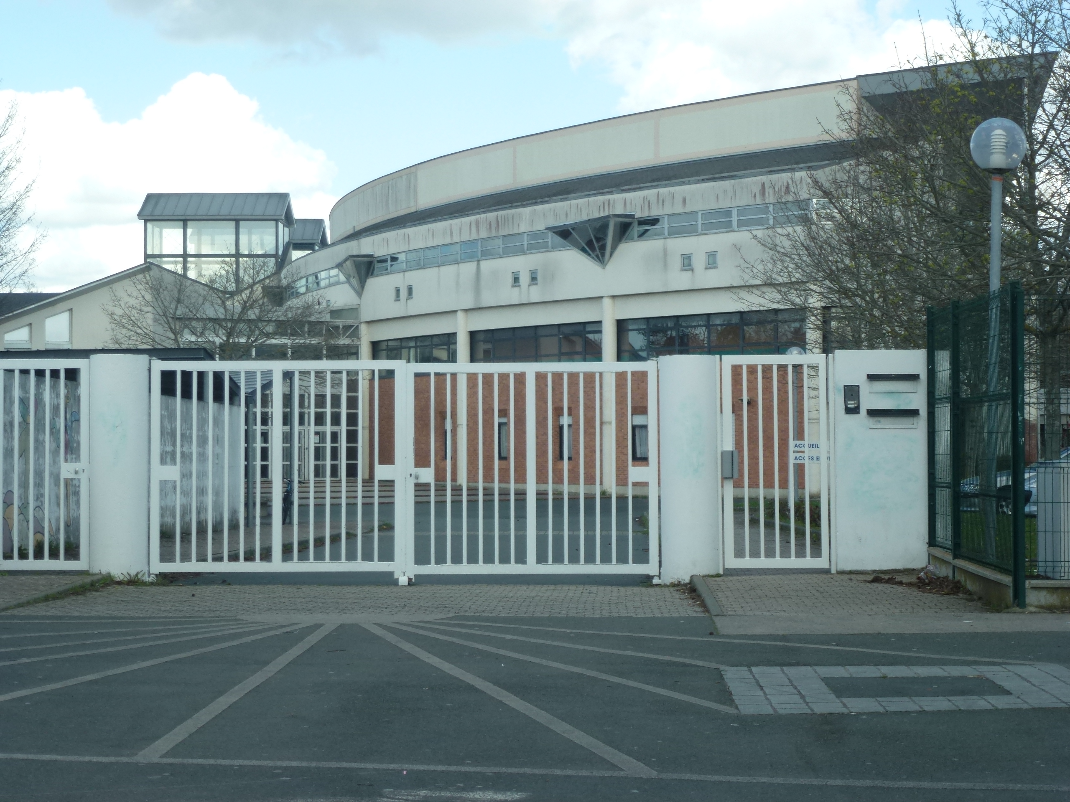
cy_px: 401
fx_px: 2195
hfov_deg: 27.4
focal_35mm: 71
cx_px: 535
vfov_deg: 20.7
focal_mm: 12.7
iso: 100
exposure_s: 1/250
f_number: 4.7
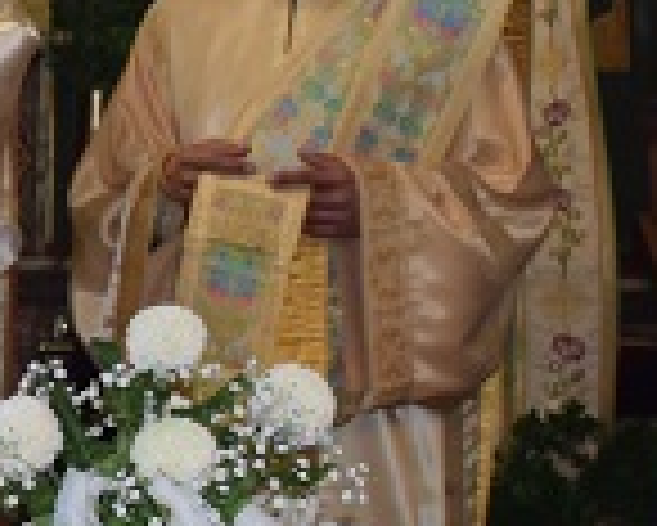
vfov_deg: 11.1
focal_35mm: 139
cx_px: -410
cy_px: 434
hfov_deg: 12.9
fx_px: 2705
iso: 900
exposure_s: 1/60
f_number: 3.5
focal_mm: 18
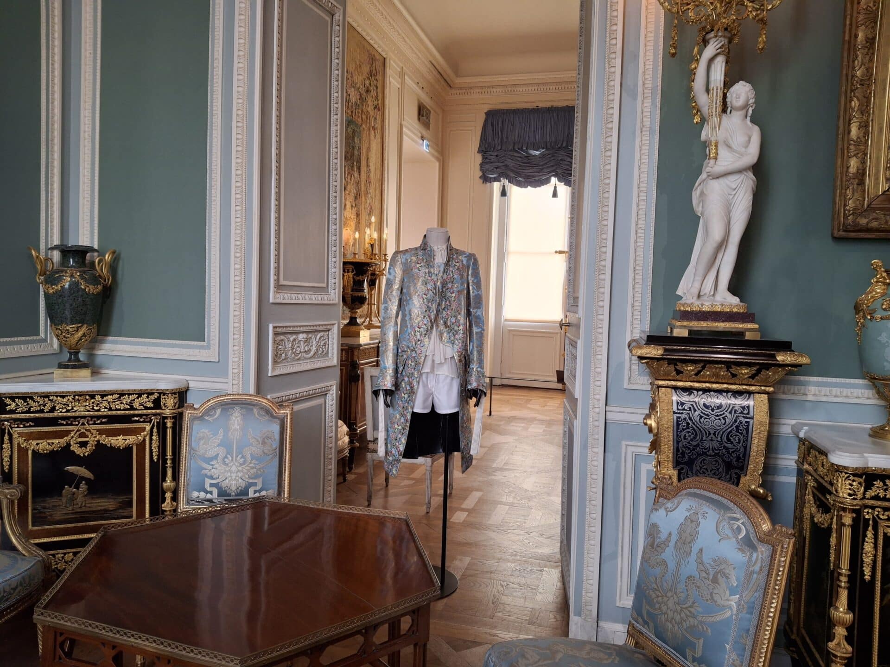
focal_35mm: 25
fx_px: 643
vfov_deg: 54.9
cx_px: 445
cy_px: 334
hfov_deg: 69.4
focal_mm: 4.69
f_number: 1.8
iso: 200
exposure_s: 1/100
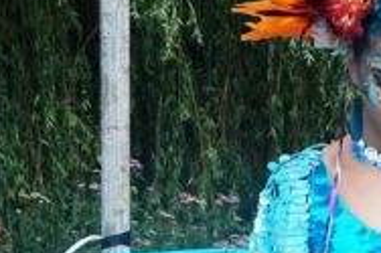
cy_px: 399
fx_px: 1385
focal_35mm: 131
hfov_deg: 15.1
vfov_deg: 10.1
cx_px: 466
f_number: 6.3
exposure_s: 1/200
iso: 100
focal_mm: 16
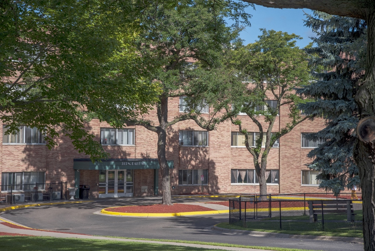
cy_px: 126
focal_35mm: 82
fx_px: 855
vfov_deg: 16.7
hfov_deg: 24.7
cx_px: 188
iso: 200
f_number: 7.1
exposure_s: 1/800
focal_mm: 82
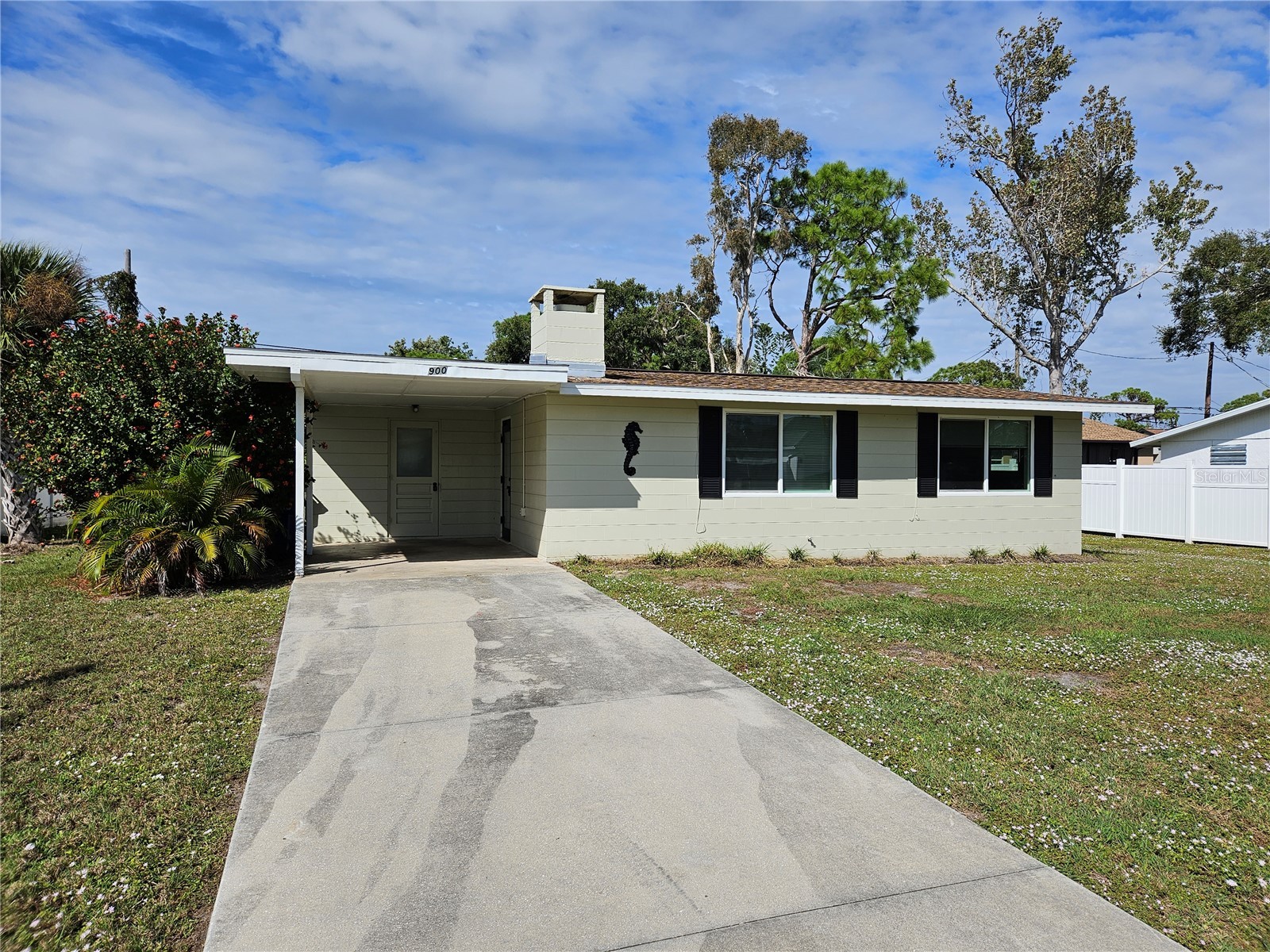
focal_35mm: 23
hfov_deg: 73.9
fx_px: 844
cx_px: 635
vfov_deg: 58.9
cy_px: 476
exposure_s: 1/3282
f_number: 1.8
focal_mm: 5.4
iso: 25
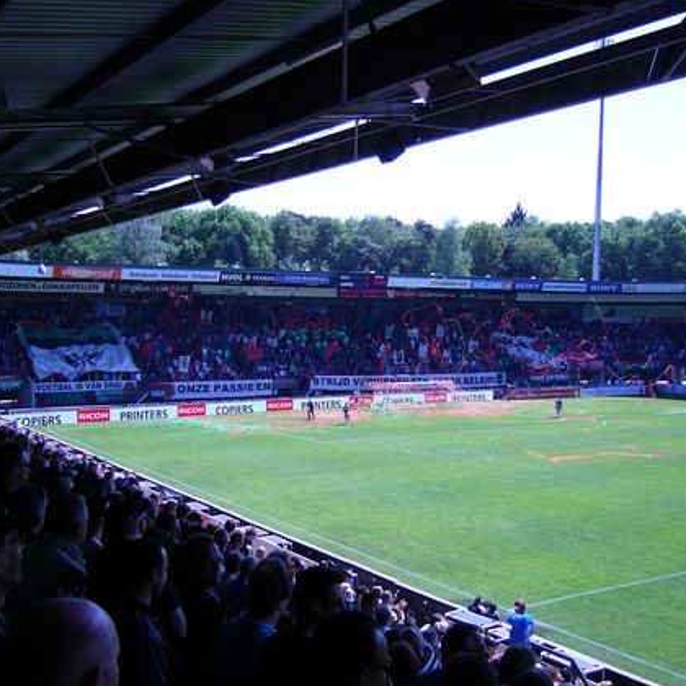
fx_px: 942
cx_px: 327
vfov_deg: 40.0
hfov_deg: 40.0
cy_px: 345
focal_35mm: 42
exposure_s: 1/500
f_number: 2.8
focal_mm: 5.8
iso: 50
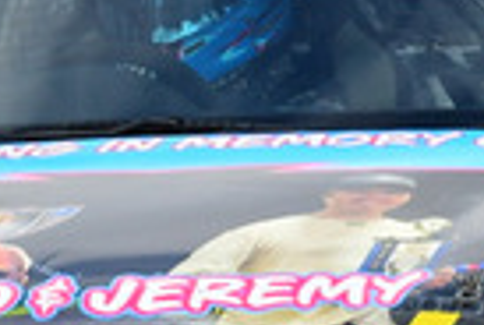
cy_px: 138
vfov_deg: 0.6
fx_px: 29413
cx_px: 396
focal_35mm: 2183
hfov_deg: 0.9
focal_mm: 250
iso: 640
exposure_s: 1/640
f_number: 10
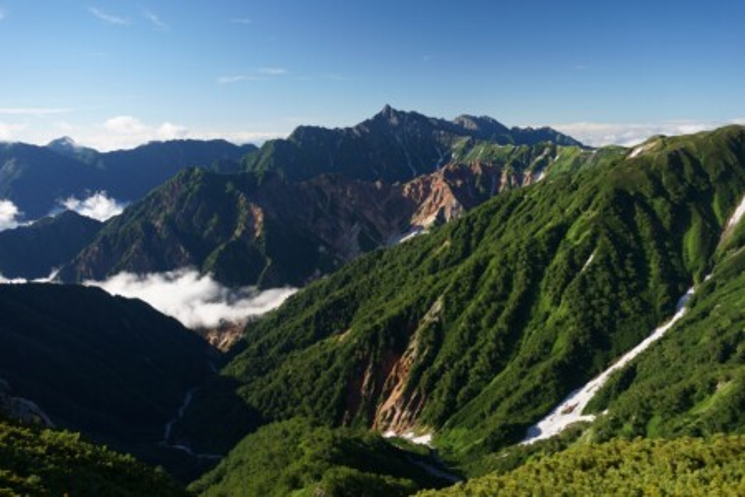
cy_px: 248
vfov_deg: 41.7
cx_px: 372
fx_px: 652
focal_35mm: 32
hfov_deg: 59.5
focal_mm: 21
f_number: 5.6
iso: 100
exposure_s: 1/80
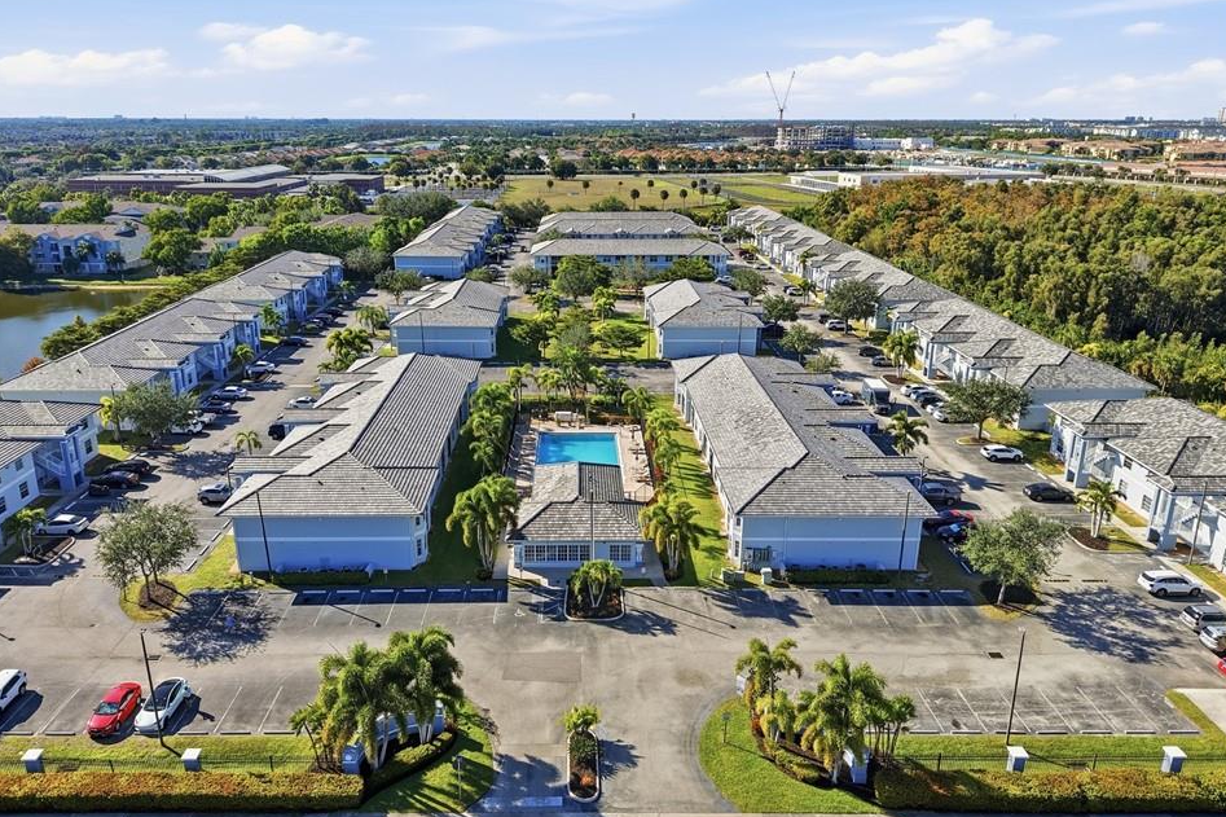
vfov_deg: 47.9
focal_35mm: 27
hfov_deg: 67.3
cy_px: 399
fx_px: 919
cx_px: 576
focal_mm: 8.7
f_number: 1.8
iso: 100
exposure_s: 1/3200
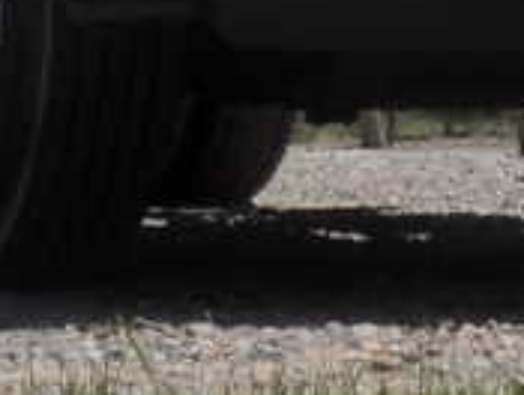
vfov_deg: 6.5
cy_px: -566
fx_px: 3322
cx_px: 329
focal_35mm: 219
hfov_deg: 9.0
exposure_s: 1/1000
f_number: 5
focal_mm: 5.3
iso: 80
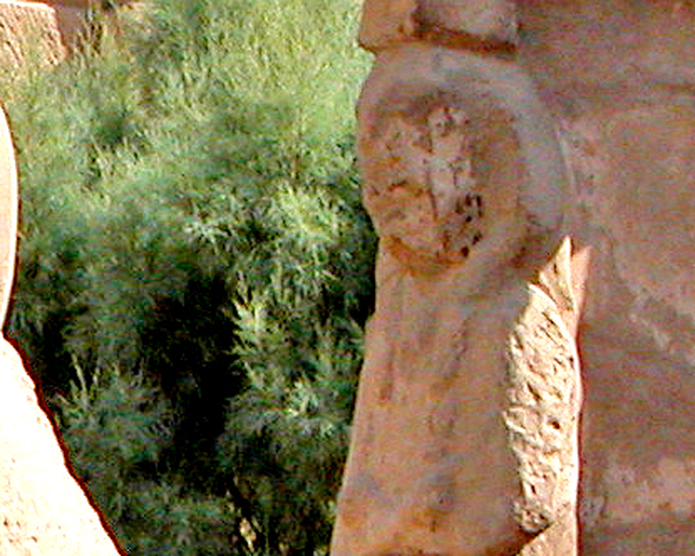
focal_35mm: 470
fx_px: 9668
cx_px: -928
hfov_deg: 4.0
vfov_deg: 3.3
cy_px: 749
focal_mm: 19.9
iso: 100
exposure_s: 1/172
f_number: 5.4
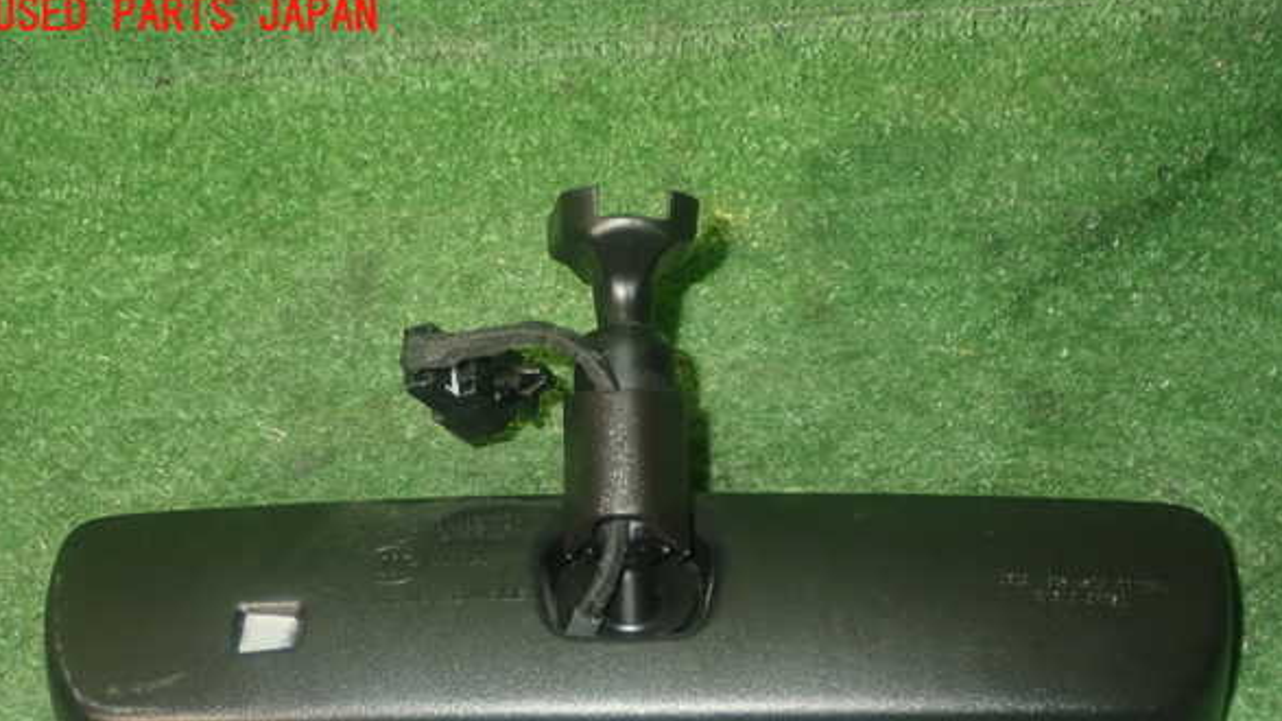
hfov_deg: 42.1
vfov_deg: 24.3
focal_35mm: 49
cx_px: 636
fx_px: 1665
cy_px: 481
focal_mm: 7.84
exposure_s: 1/40
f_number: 9
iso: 800
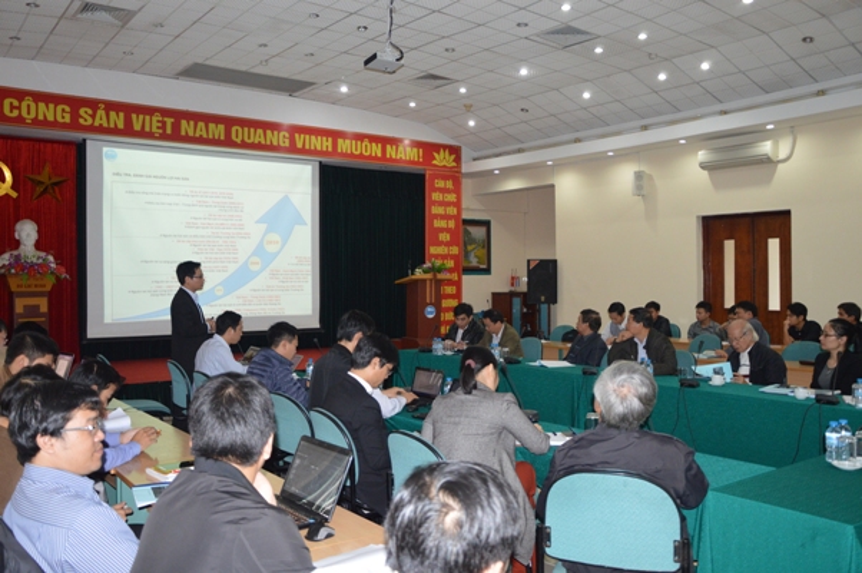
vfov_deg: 41.6
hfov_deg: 59.5
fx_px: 753
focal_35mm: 32
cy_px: 286
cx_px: 431
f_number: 3.8
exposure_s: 1/60
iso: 1250
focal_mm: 21
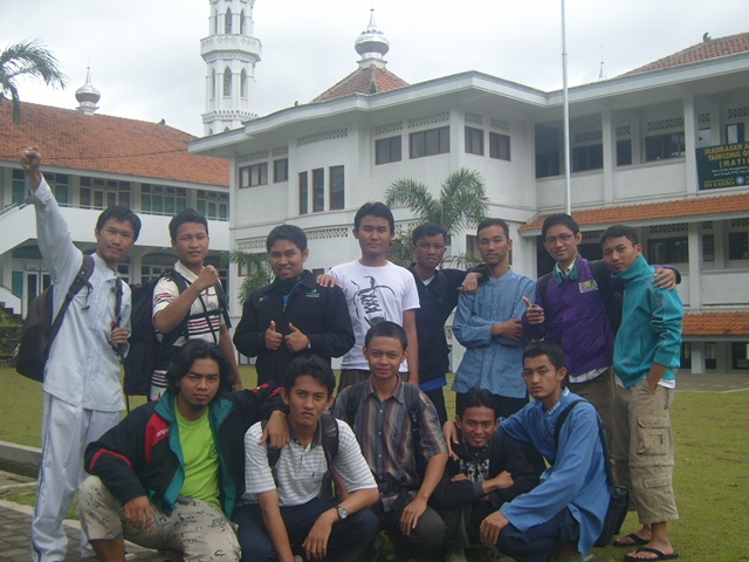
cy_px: 281
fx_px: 952
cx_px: 374
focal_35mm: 44
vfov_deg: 32.9
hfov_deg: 42.9
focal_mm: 9.2
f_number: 7.9
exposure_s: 1/125
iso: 80
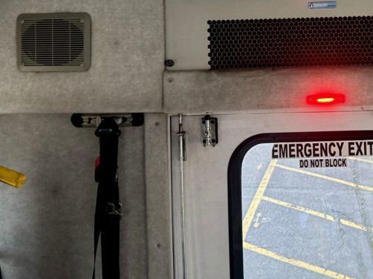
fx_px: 528
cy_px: 46
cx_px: 314
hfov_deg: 37.1
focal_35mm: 49
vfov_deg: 28.8
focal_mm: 6.86
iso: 200
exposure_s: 1/66
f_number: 1.78
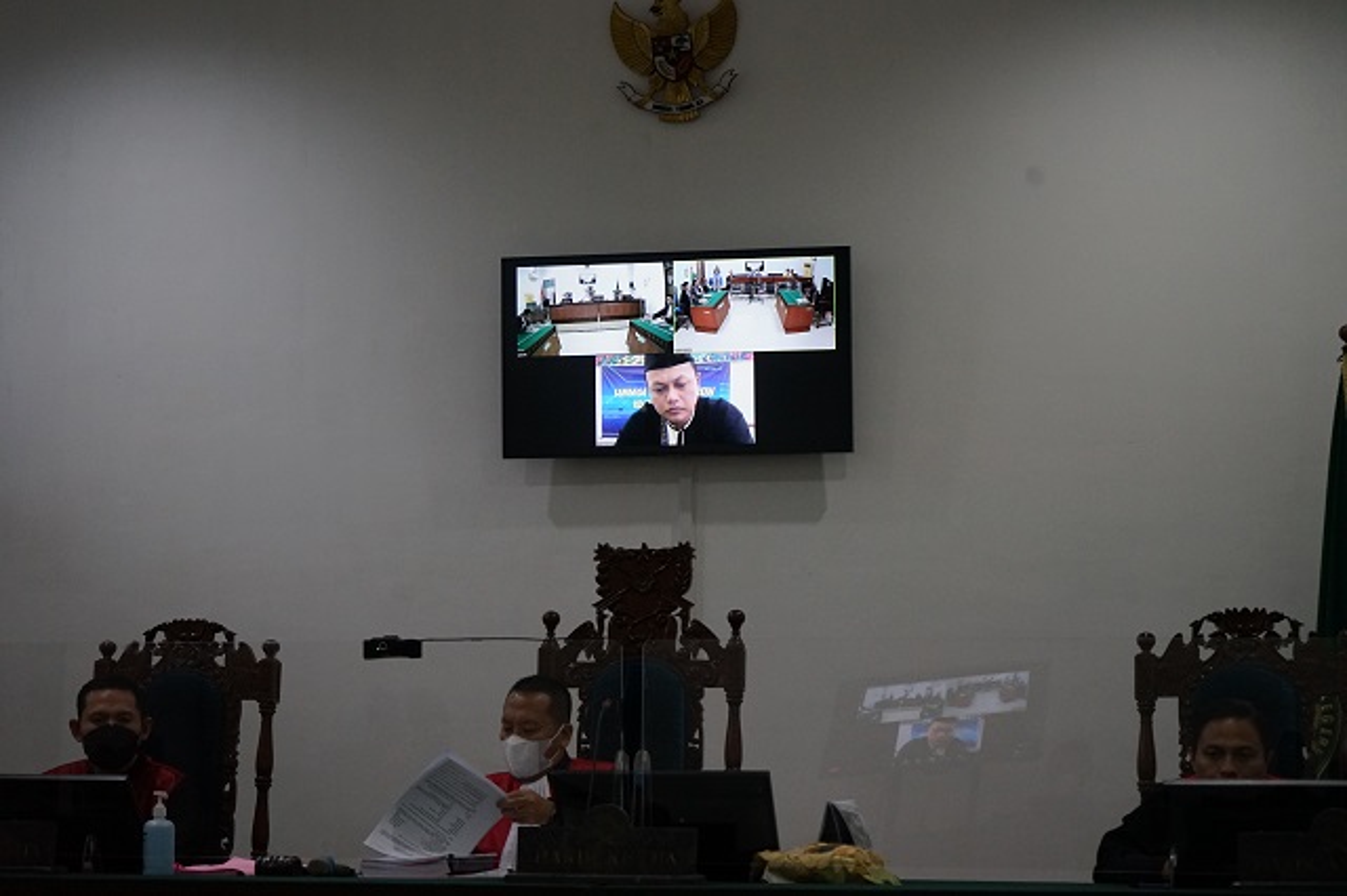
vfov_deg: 19.4
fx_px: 2618
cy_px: 448
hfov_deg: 28.9
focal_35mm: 70
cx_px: 674
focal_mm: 70
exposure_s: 1/160
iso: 2500
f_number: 5.6
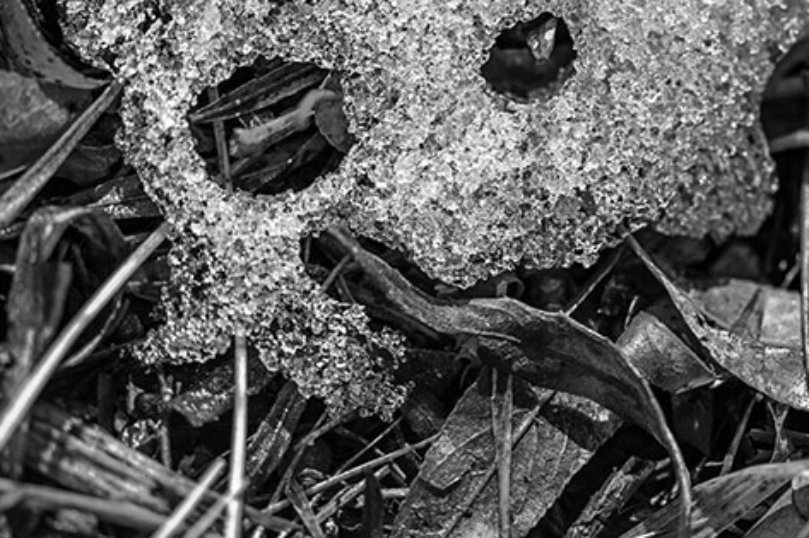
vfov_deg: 6.2
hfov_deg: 9.3
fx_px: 4987
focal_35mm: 222
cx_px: 412
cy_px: 255
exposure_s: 1/250
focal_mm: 210
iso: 64
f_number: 6.7
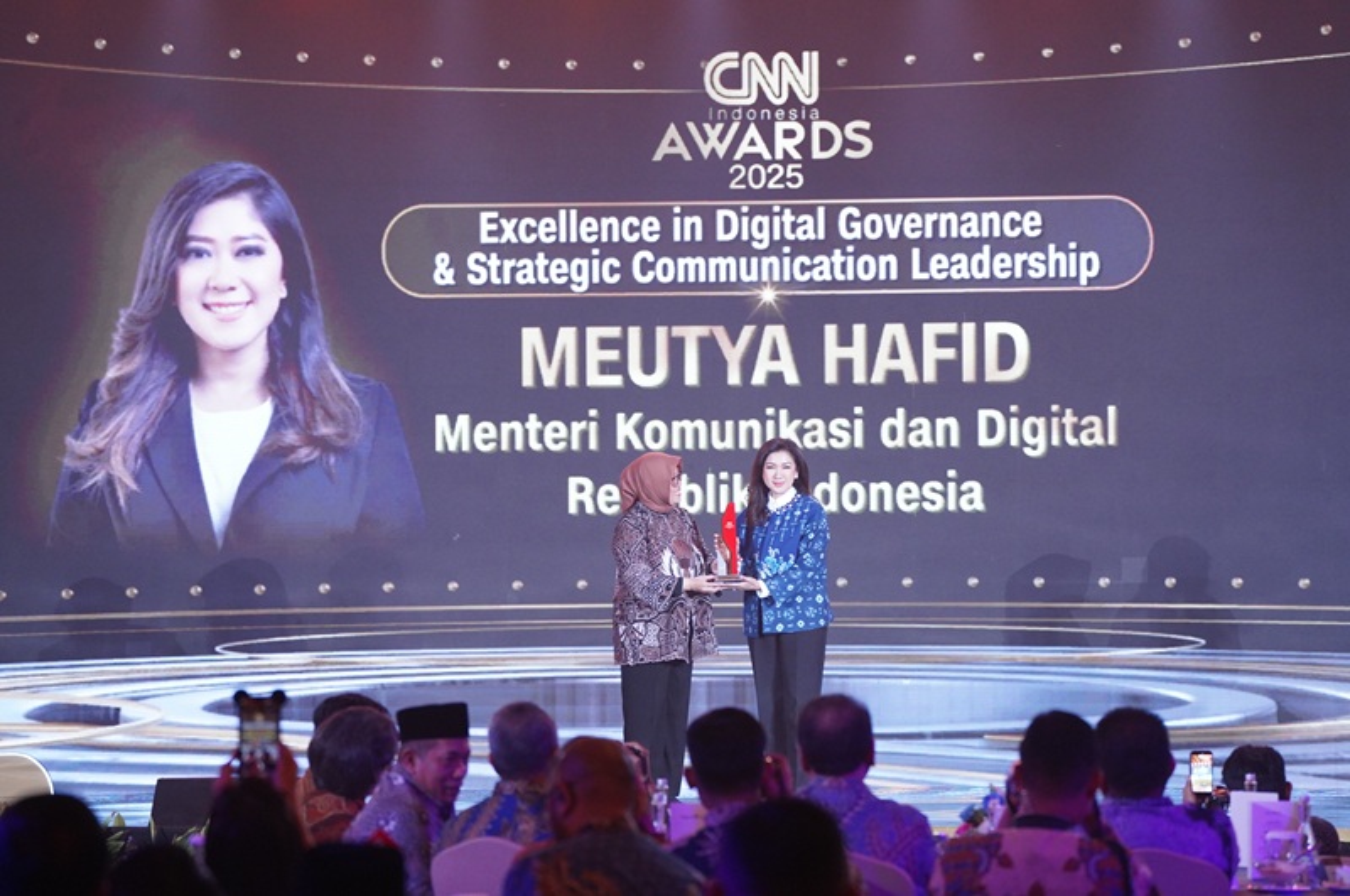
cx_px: 675
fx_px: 6066
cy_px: 448
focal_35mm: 162
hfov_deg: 12.7
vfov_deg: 8.4
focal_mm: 162
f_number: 5.6
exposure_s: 1/125
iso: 5000
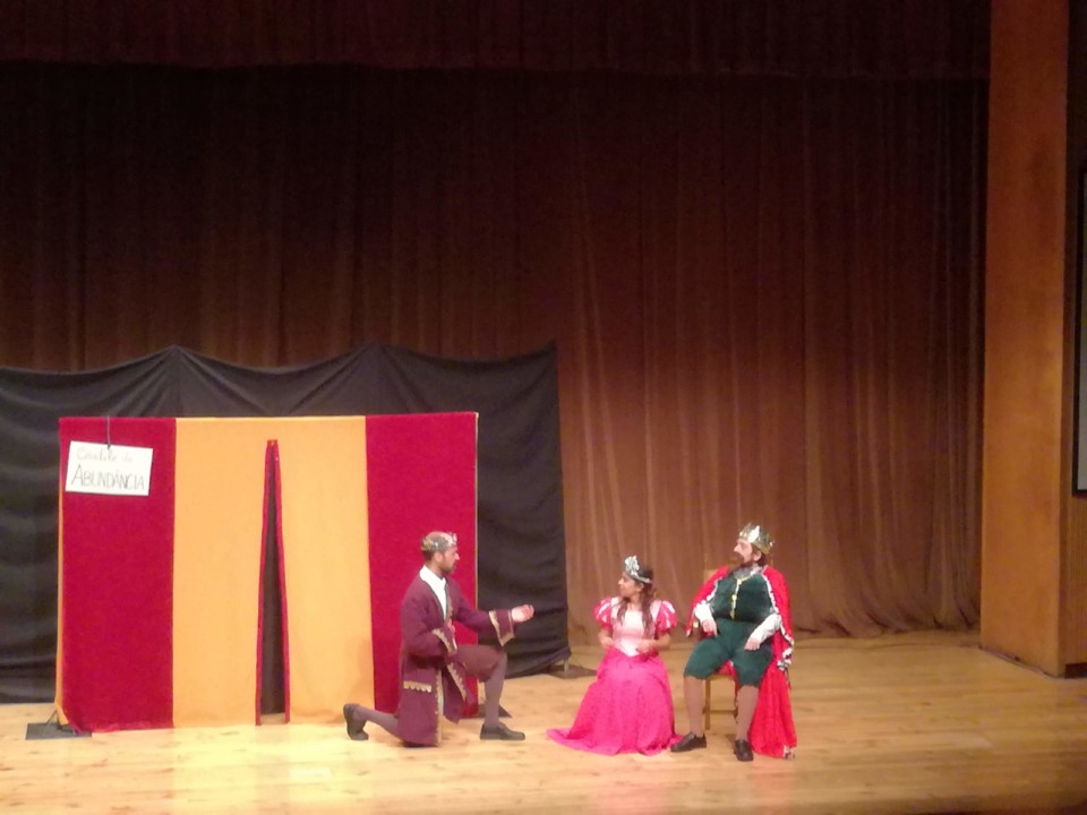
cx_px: 544
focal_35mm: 72
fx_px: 2261
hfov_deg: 27.0
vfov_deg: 20.4
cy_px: 408
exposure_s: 1/25
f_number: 2
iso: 320
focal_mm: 3.79
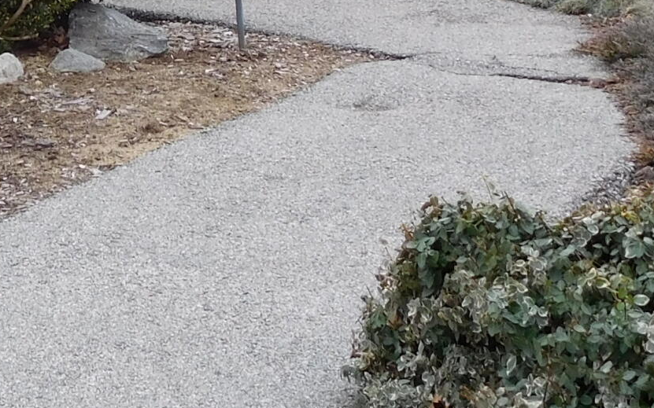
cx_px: -65
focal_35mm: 134
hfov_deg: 15.2
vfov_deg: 9.4
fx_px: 2388
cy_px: -257
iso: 125
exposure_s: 1/200
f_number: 3.8
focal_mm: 6.2
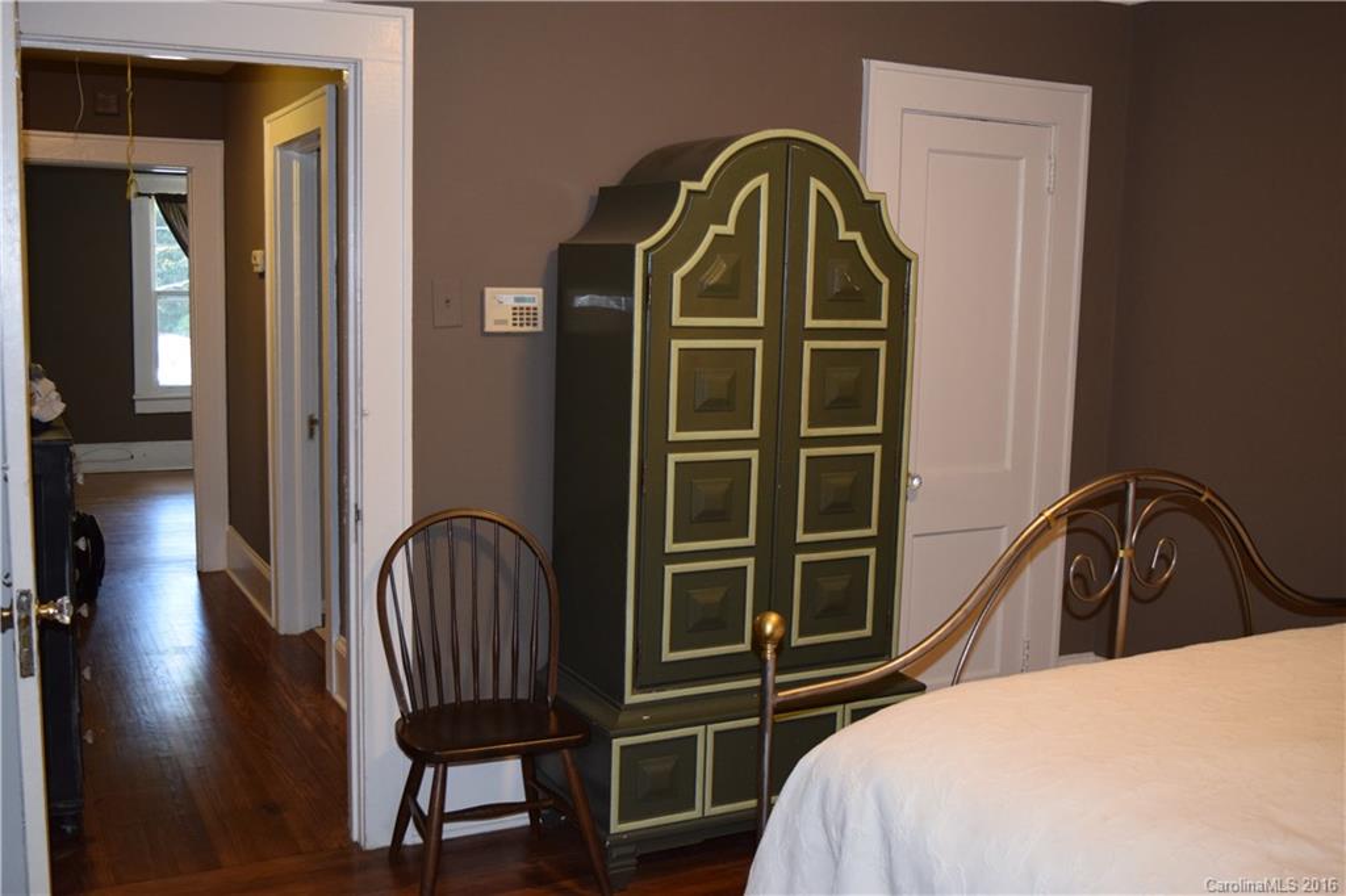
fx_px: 1345
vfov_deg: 36.8
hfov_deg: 53.1
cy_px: 448
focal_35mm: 36
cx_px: 673
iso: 1250
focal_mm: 24
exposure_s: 1/60
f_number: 4
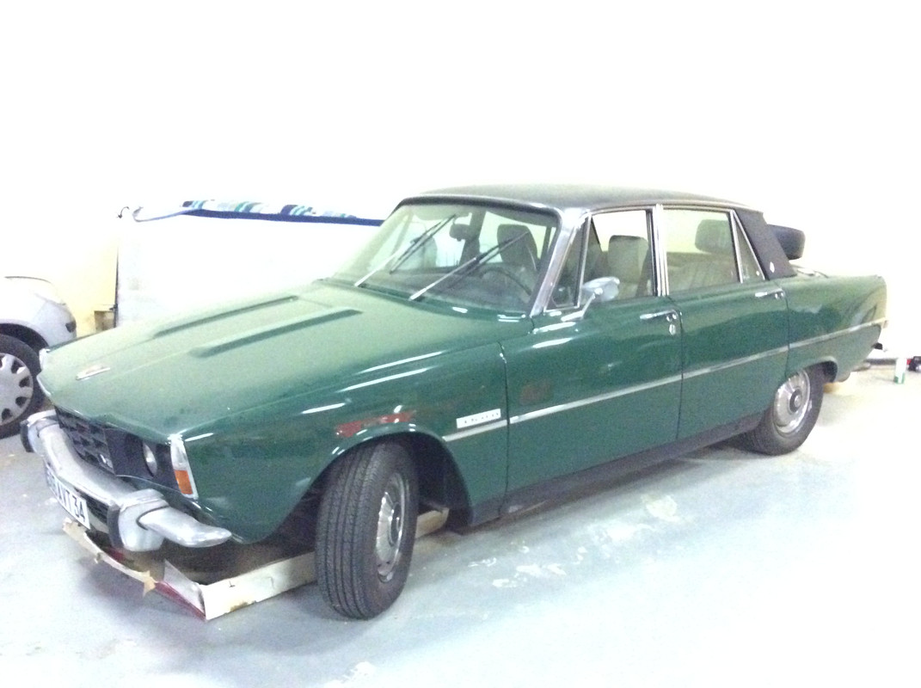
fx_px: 850
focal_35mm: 32
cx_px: 460
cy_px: 344
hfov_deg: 56.9
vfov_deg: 44.1
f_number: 2.4
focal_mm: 3.3
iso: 800
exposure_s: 1/17
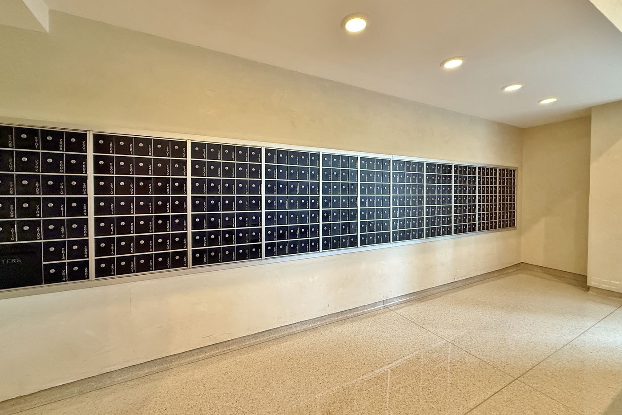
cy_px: 198
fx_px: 259
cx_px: 310
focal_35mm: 15
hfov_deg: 100.4
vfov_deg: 77.3
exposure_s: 1/60
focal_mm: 2.22
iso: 640
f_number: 2.2
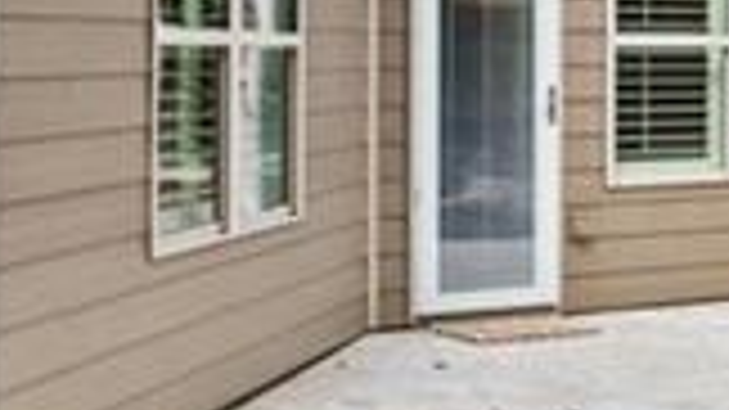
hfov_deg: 20.0
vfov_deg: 11.3
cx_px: 585
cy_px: -5
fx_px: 2048
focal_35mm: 106
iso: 1250
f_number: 6.3
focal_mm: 16
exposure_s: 1/1600
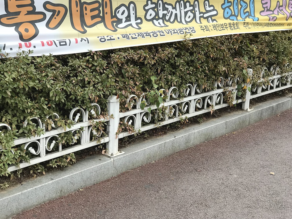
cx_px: 146
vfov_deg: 25.7
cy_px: 110
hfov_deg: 33.8
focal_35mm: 57
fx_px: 481
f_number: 2.8
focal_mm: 6.6
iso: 25
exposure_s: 1/120
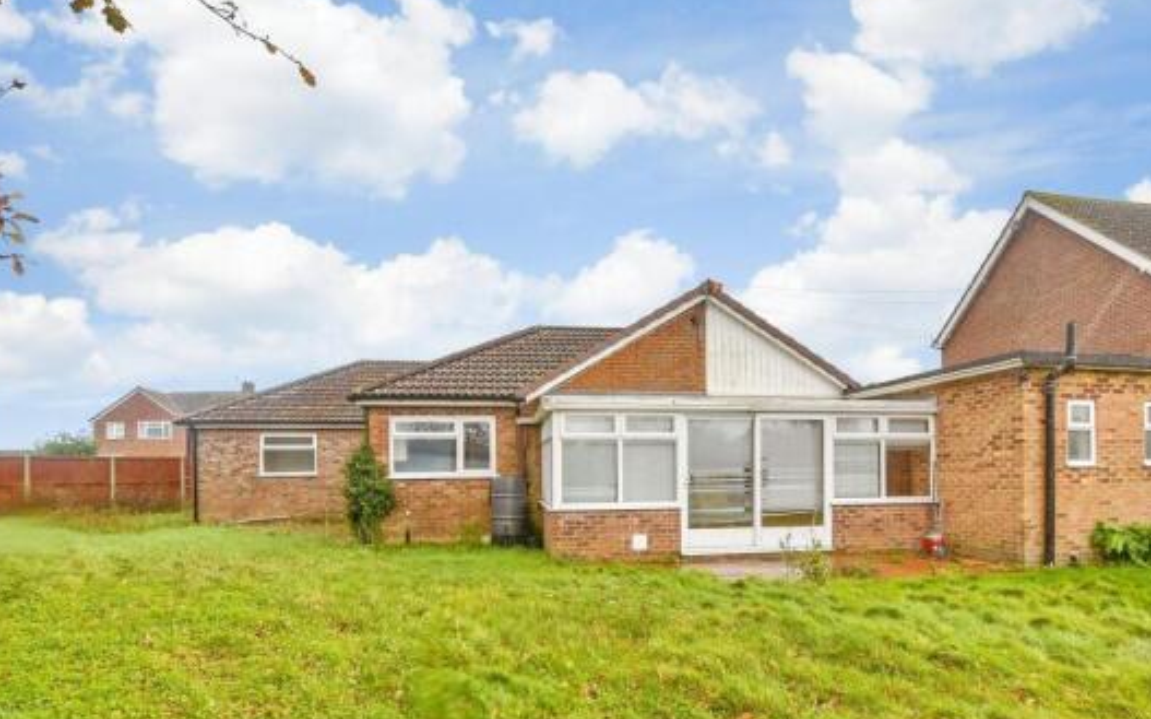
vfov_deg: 61.3
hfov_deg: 87.8
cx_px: 621
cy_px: 451
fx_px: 596
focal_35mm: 19
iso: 160
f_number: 8
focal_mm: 10
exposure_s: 1/100
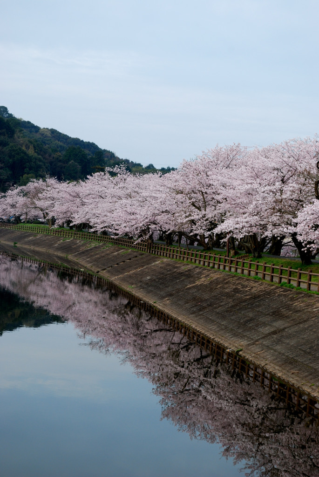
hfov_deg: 16.6
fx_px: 1094
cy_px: 238
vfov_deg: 24.6
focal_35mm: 82
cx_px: 160
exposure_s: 1/250
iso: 200
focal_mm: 55
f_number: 8
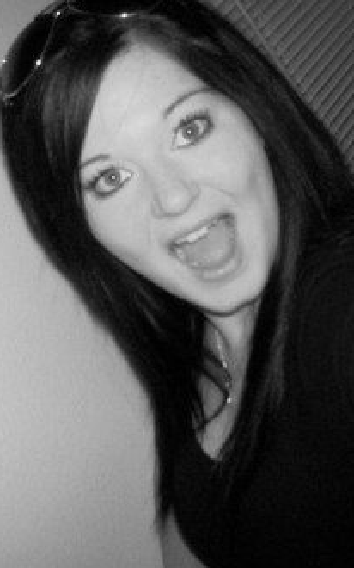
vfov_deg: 38.9
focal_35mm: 52
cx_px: 33
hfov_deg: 24.1
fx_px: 803
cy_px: 285
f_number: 2.7
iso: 140
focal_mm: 6
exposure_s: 1/64
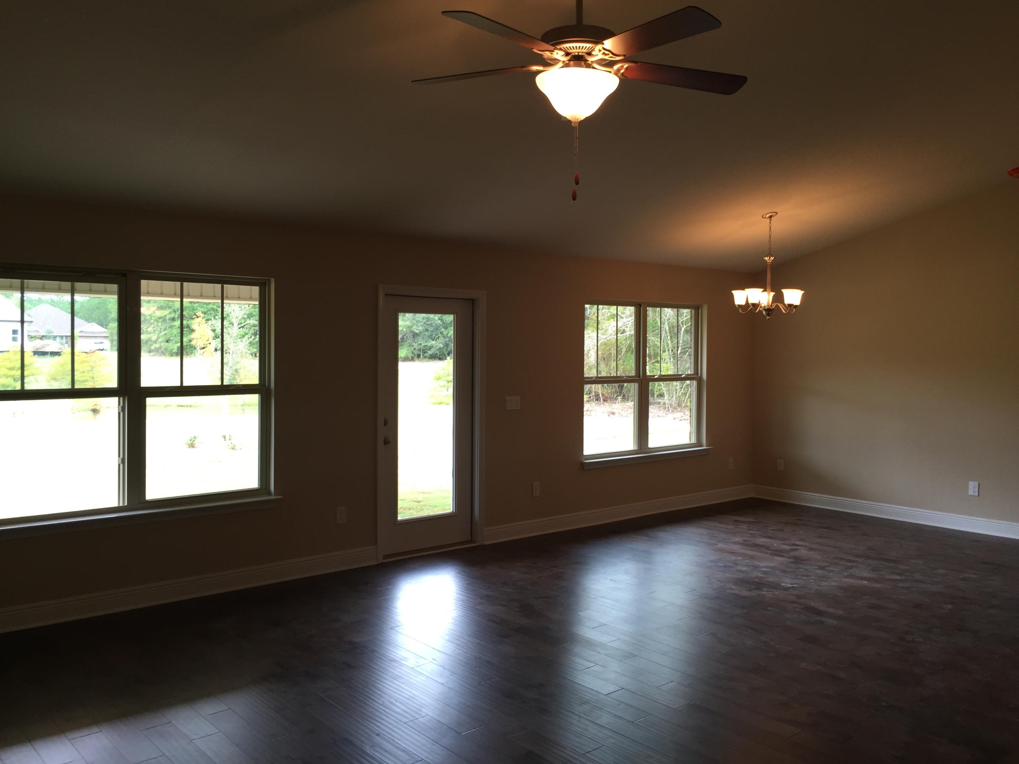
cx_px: 510
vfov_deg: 48.2
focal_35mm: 29
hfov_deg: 61.7
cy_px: 382
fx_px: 854
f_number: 2.2
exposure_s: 1/60
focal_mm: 4.15
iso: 32
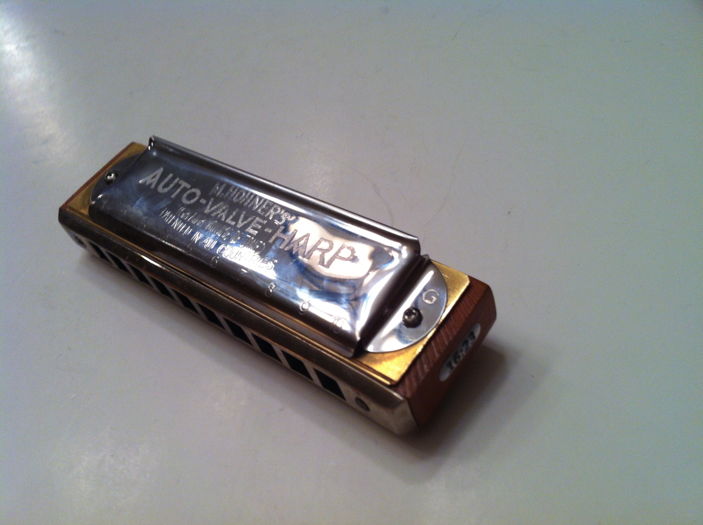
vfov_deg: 40.6
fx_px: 710
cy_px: 262
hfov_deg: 52.7
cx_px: 352
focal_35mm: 35
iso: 80
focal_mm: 3.85
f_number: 2.8
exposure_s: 1/24
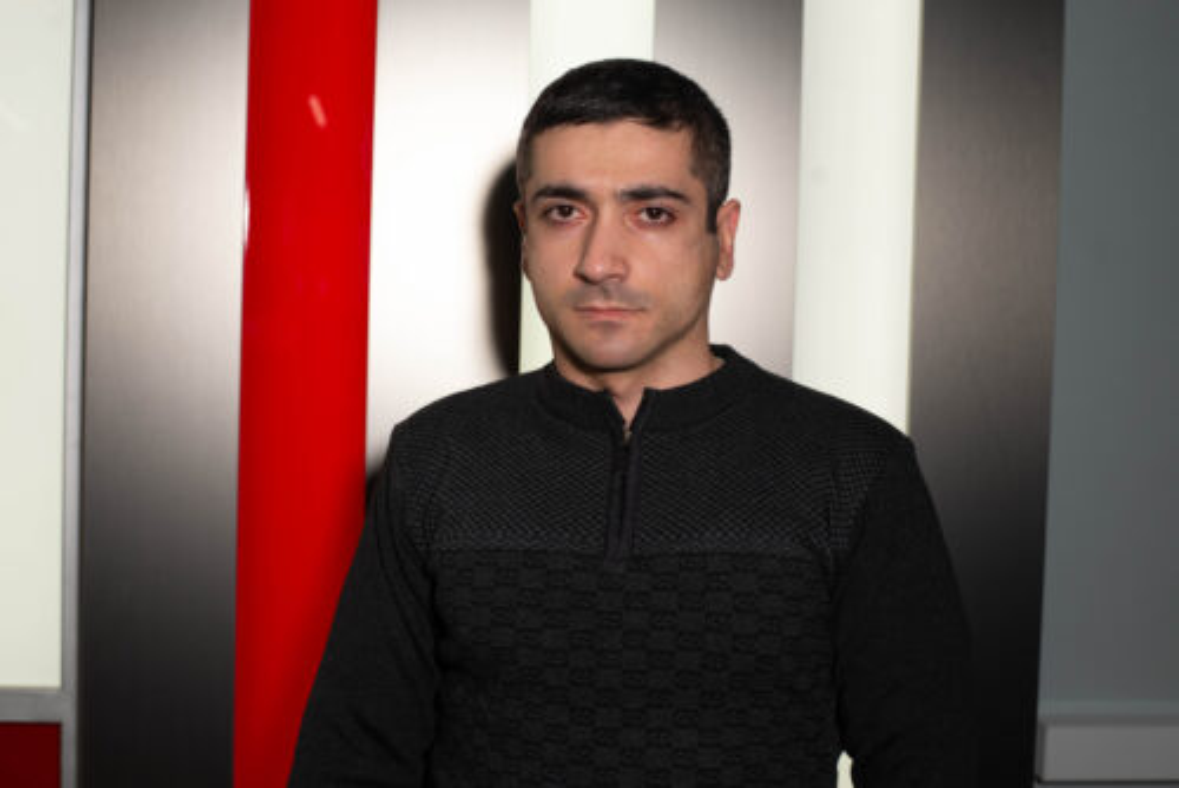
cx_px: 590
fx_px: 1638
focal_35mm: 50
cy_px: 394
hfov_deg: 39.6
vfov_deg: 27.0
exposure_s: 1/200
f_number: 4.5
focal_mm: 50
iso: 400
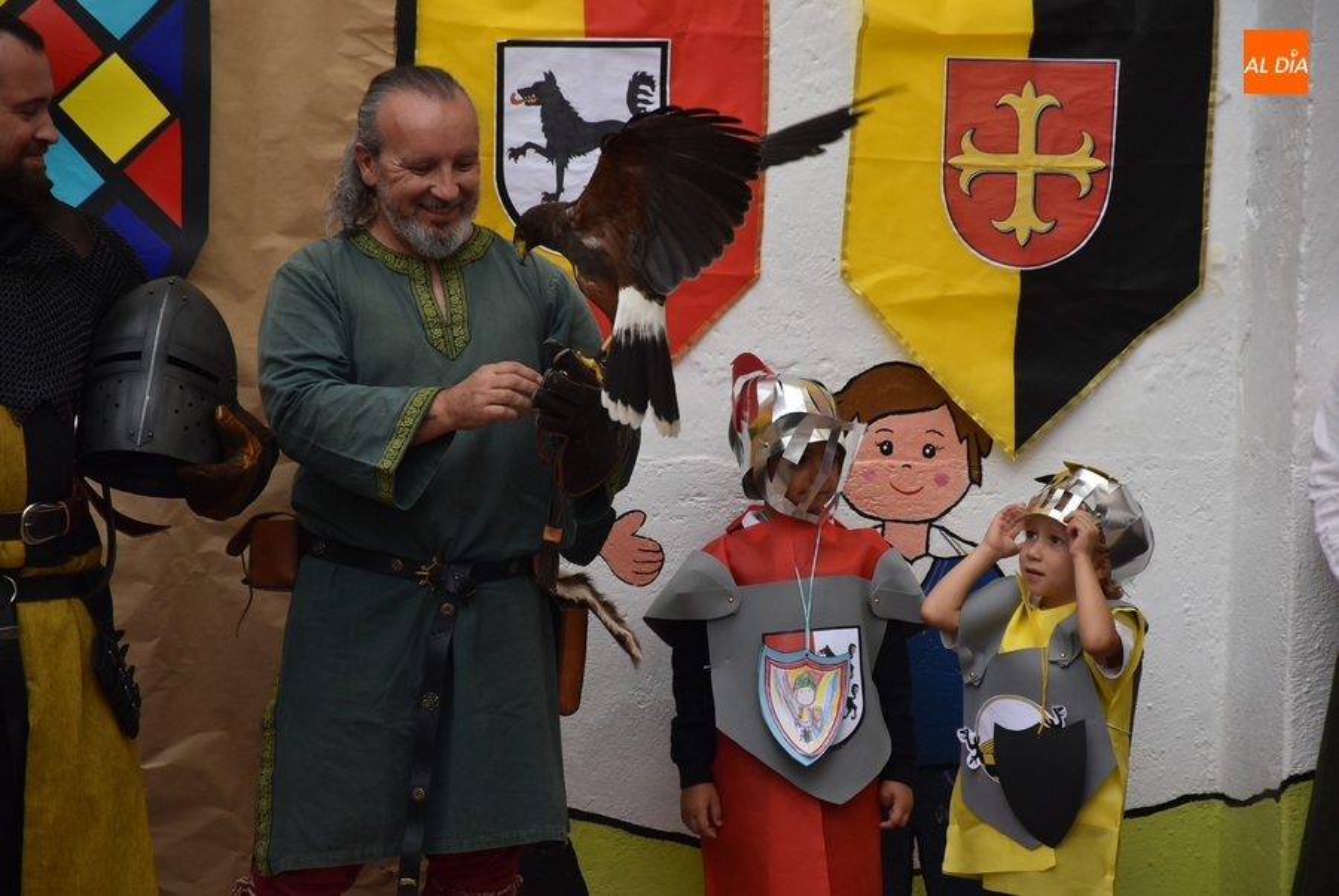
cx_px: 670
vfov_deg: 6.6
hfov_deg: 9.8
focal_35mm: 210
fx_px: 7818
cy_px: 448
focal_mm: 140
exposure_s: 1/400
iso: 500
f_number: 5.6
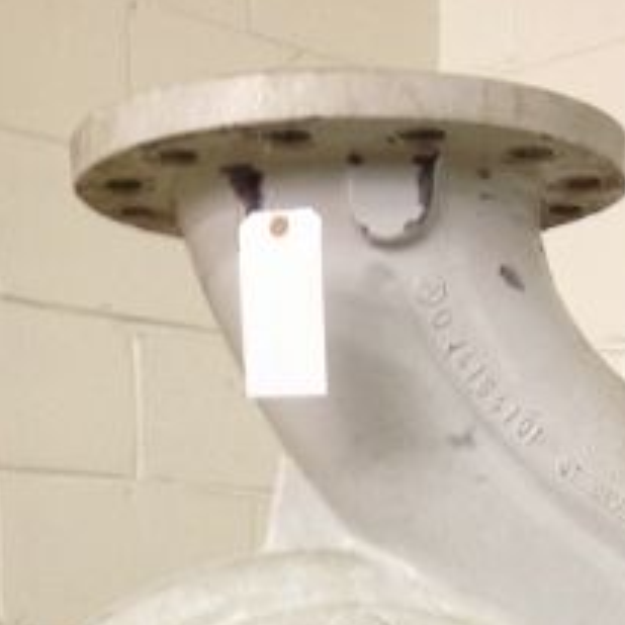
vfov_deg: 16.4
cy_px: 956
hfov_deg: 18.1
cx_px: 379
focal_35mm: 96
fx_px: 1961
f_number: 2.4
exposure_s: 1/20
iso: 100
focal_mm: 4.28
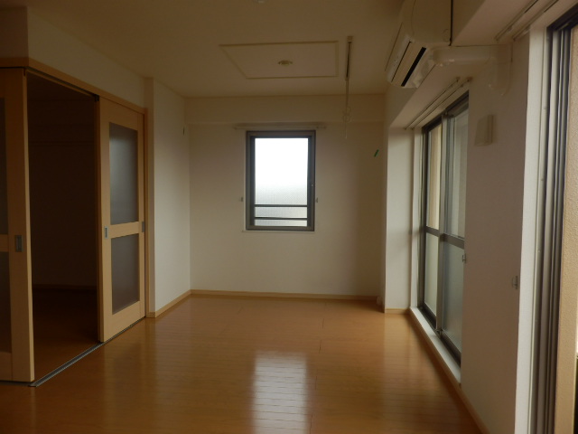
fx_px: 401
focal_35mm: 24
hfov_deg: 71.6
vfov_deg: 56.8
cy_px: 217
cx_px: 289
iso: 80
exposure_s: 1/200
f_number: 3
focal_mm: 4.2
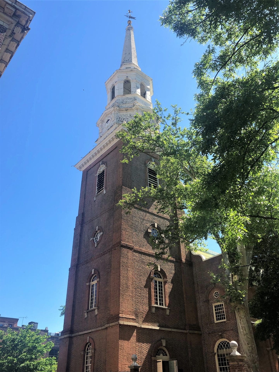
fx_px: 301
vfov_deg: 63.4
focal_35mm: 28
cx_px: 140
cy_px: 186
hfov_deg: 49.7
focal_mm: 3.99
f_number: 1.8
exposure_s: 1/883
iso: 20
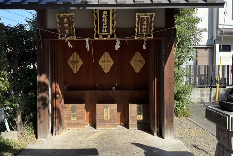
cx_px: 104
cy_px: 78
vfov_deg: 34.3
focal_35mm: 39
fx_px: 253
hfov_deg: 49.4
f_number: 1.6
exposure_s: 1/1233
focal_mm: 5.96
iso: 50
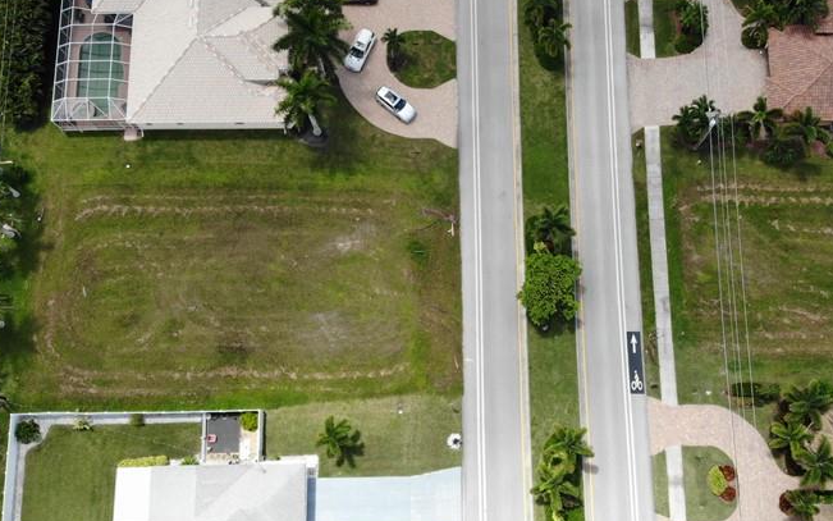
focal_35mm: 40
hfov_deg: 49.1
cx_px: 472
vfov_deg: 32.0
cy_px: 249
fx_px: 908
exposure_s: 1/535
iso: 100
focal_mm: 4.5
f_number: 2.8
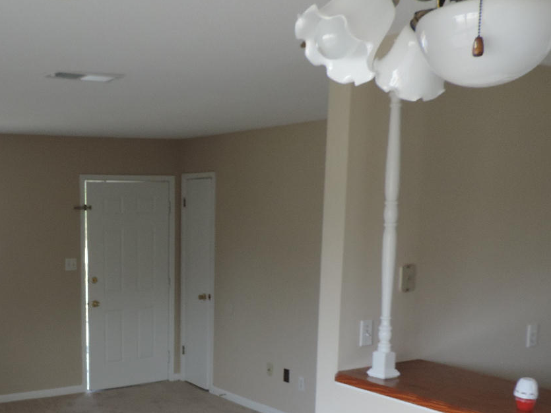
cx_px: 98
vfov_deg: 30.9
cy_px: 320
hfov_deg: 39.4
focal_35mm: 46
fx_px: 732
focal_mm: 4.3
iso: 200
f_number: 3
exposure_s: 1/30
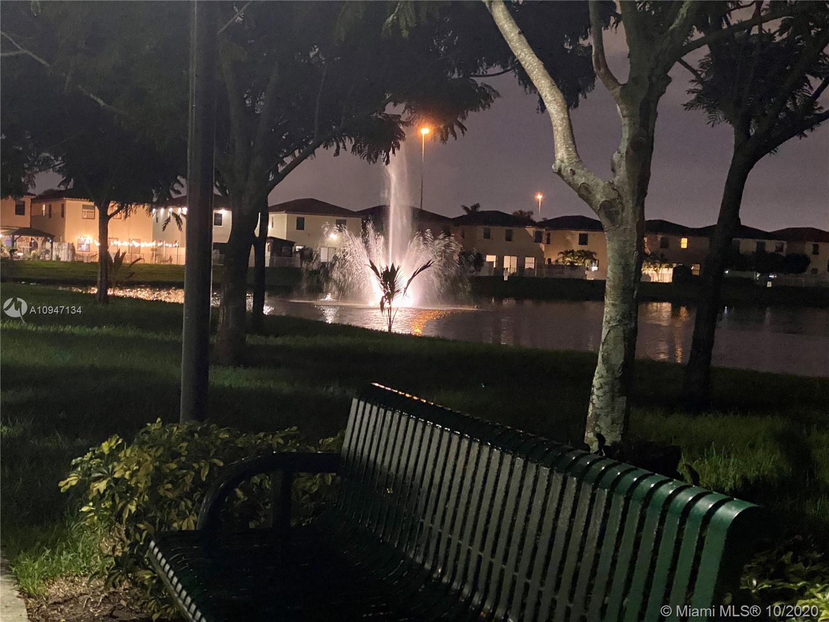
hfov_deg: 36.8
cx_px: 414
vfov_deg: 28.0
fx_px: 1245
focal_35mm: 52
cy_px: 311
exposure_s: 1/15
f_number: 2
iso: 2000
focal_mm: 6
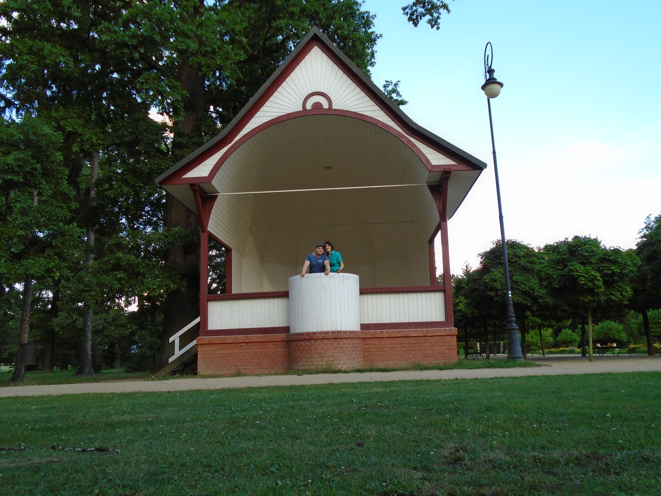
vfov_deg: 49.7
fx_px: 535
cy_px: 249
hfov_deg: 63.4
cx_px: 343
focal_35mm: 28
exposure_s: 1/160
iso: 100
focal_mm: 4.6
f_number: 3.2
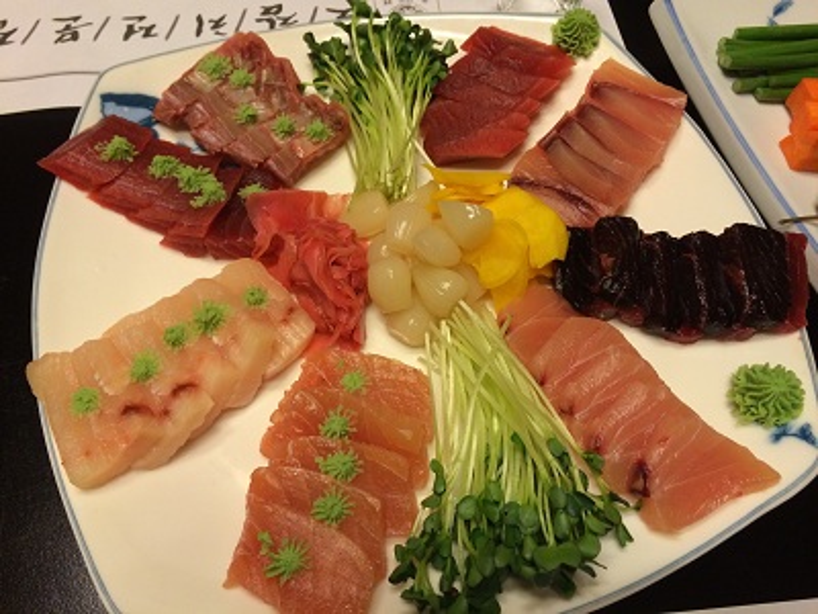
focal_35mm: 29
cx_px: 409
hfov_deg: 61.7
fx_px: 685
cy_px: 307
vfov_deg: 48.2
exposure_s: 1/30
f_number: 2.2
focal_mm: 4.15
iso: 64
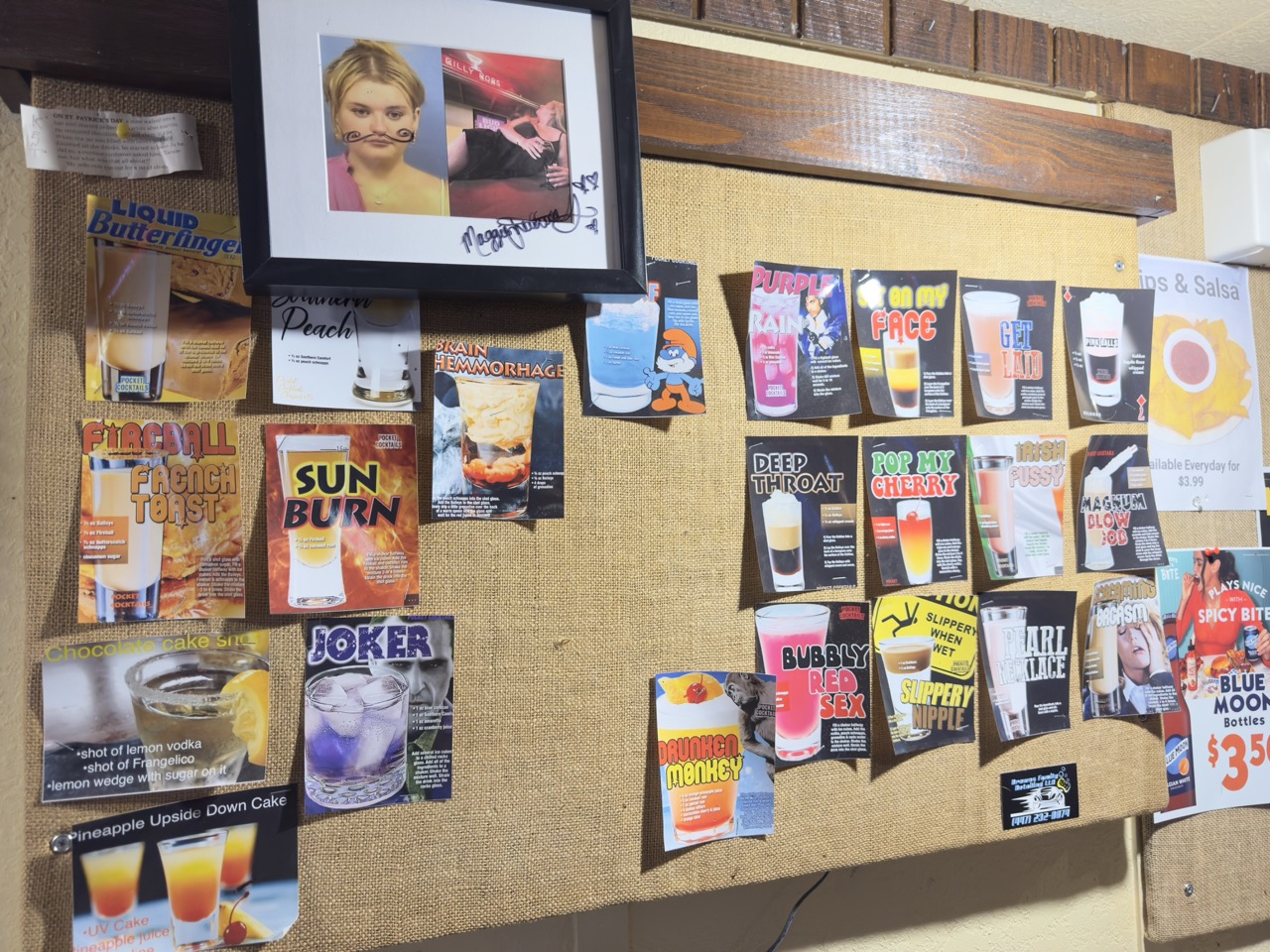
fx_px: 881
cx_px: 635
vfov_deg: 56.8
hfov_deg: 71.6
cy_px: 476
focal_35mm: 24
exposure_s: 1/60
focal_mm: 6.76
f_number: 1.78
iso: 160
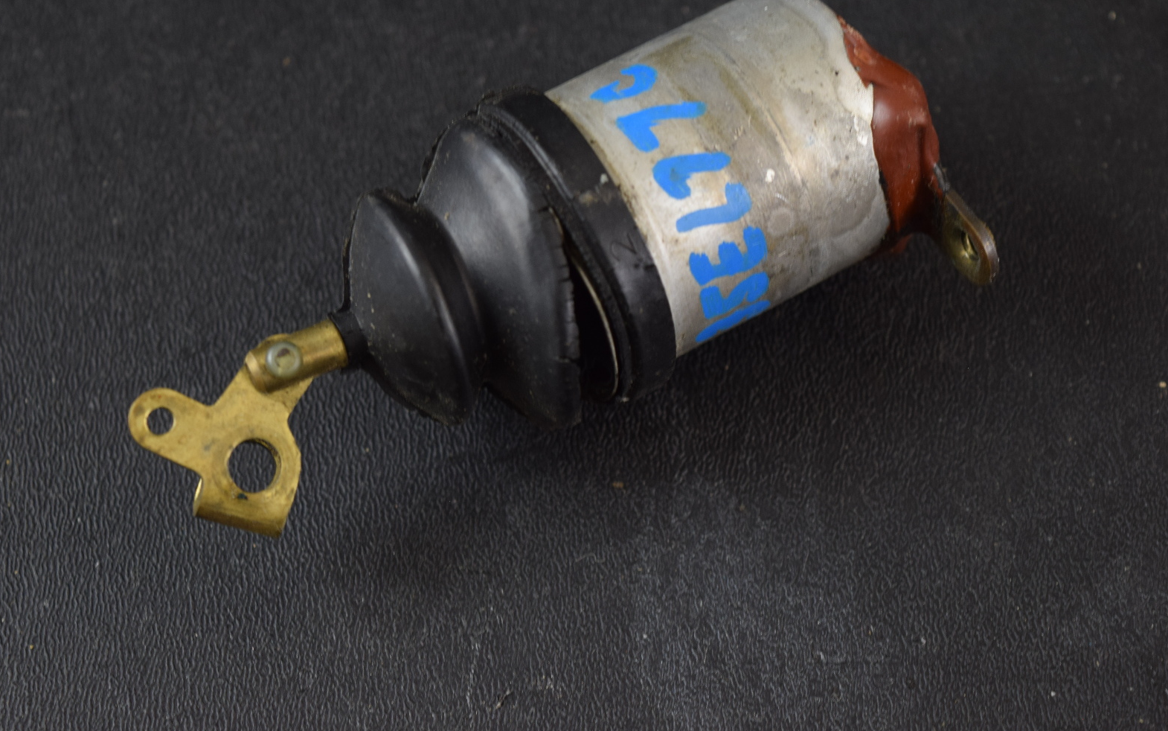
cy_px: 337
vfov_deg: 16.1
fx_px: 2579
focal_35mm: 81
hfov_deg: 25.5
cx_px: 574
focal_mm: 52
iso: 450
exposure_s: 1/125
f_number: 5.6
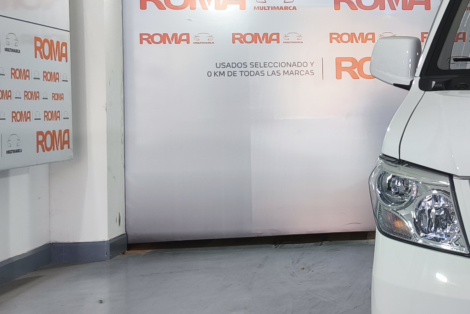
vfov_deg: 18.4
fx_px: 966
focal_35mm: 74
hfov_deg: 24.8
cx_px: 561
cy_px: 111
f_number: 1.7
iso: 125
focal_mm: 5.35
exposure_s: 1/100
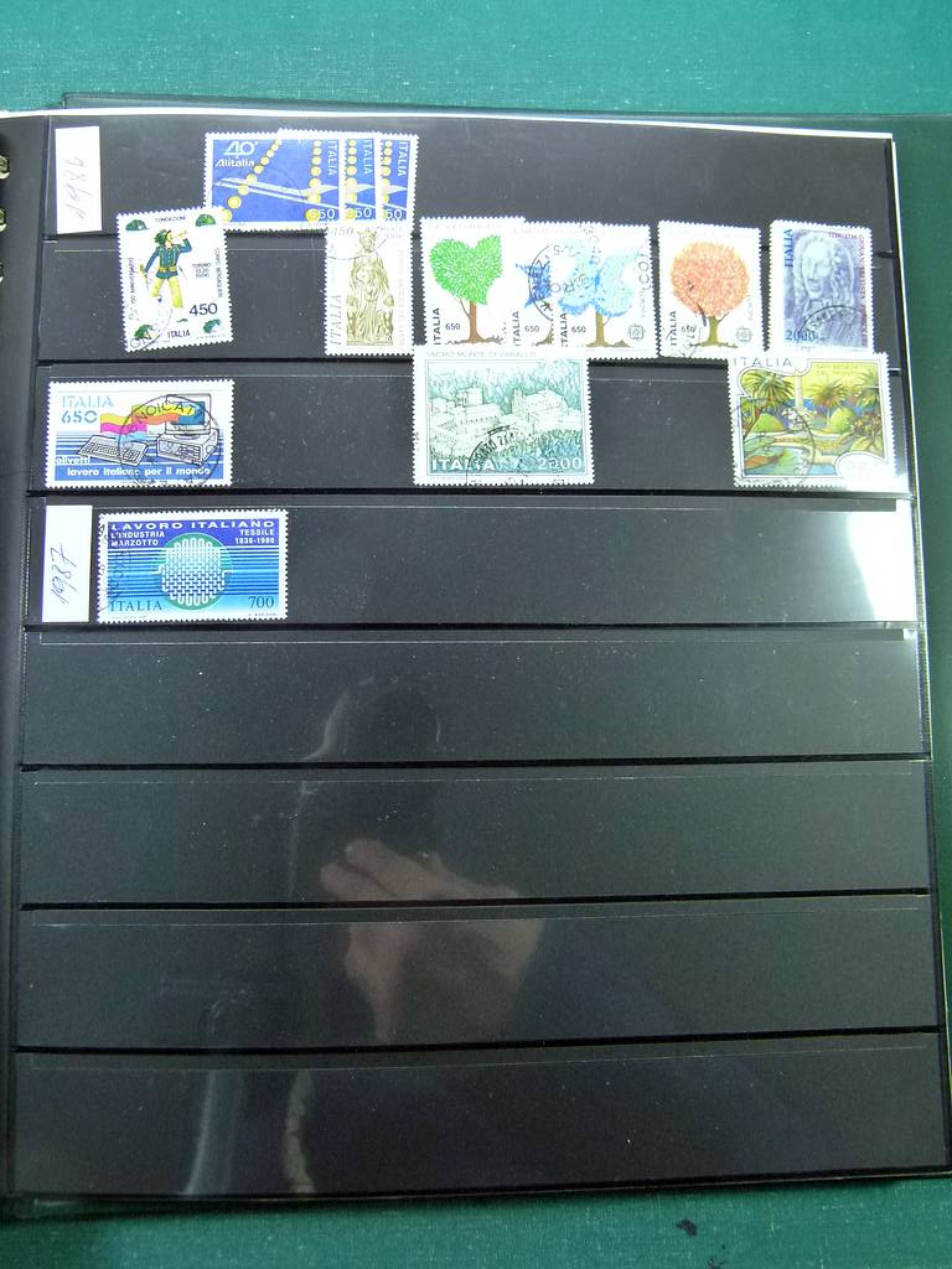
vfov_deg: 58.4
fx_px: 1137
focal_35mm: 31
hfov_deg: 45.4
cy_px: 634
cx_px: 476
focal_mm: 5.6
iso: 320
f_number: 3
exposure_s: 1/60
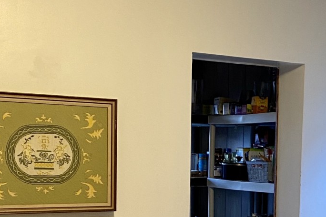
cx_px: 238
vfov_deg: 16.4
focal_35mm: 81
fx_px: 733
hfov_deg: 24.8
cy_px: 236
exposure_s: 1/60
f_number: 1.8
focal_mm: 4.25
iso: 250
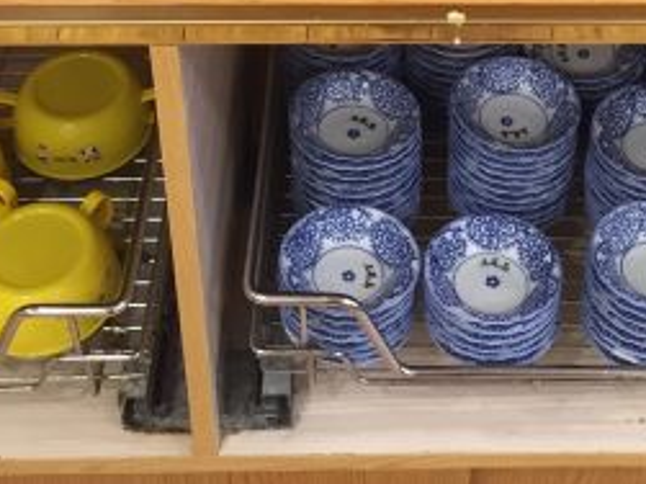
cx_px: 425
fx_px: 1511
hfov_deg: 24.0
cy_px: -187
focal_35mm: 81
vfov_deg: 16.9
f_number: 2.2
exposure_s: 1/33
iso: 100
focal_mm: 4.15
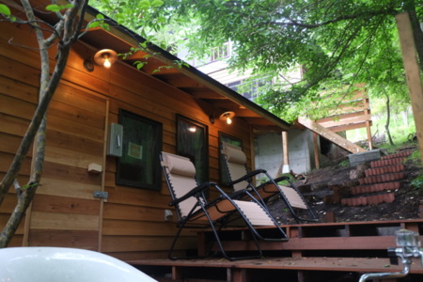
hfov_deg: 58.7
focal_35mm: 32
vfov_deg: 41.1
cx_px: 212
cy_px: 141
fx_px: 376
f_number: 4
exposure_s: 1/20
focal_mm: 21.1
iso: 400
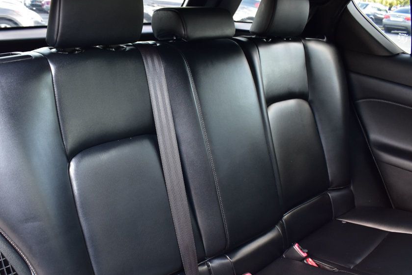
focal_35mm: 33
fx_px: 377
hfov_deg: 57.1
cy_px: 165
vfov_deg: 39.8
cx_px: 180
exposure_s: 1/15
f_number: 6.3
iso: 640
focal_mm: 18
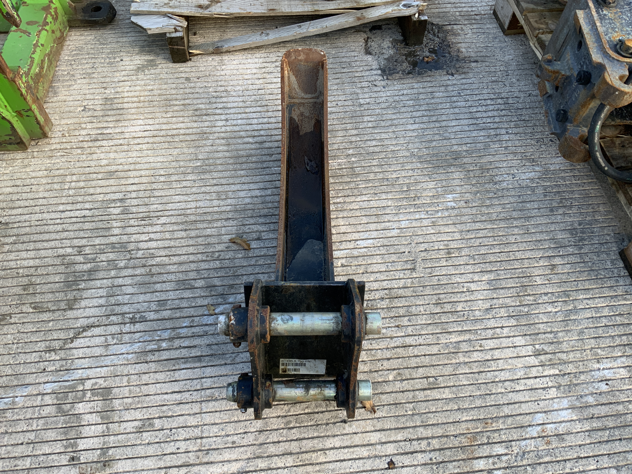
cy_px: 237
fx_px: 529
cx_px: 316
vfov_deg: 48.2
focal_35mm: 29
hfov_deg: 61.7
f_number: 1.8
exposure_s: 1/122
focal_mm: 3
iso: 20
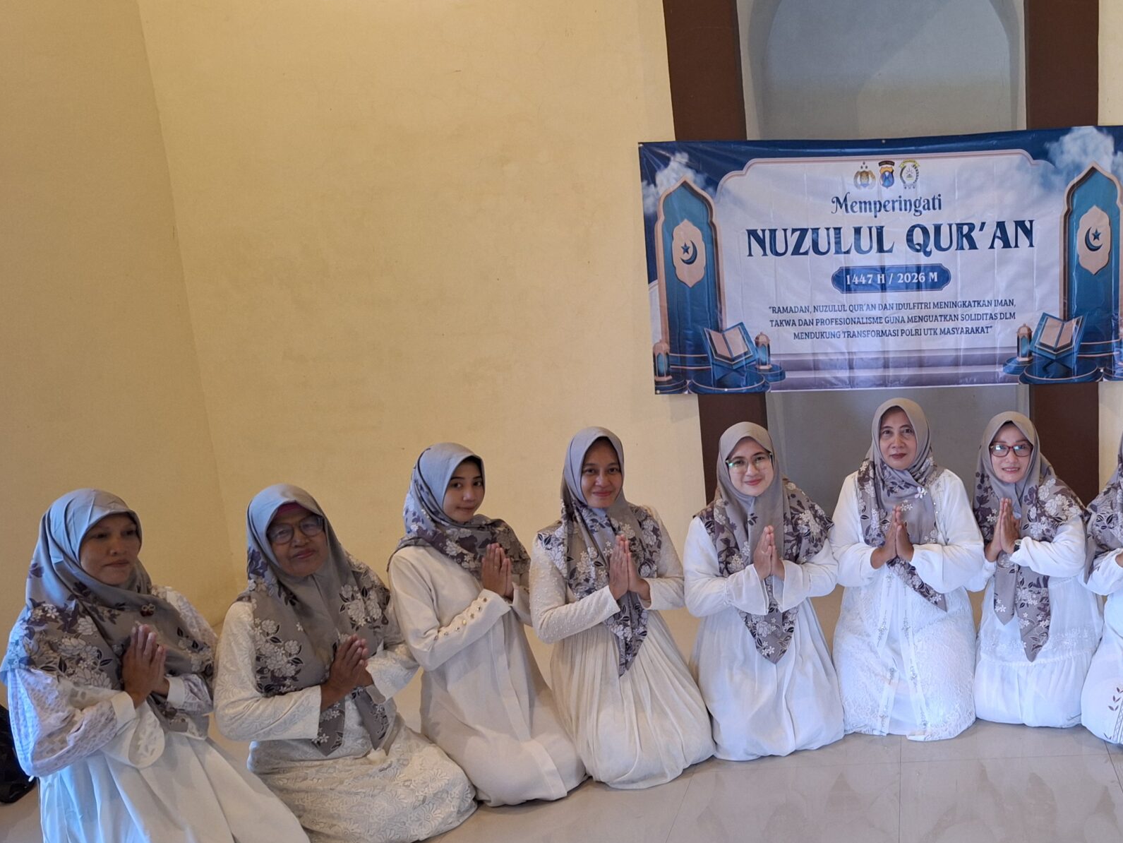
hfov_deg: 47.7
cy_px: 474
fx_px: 1201
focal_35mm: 37
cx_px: 881
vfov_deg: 38.6
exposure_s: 1/25
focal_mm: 5.54
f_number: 1.8
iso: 320
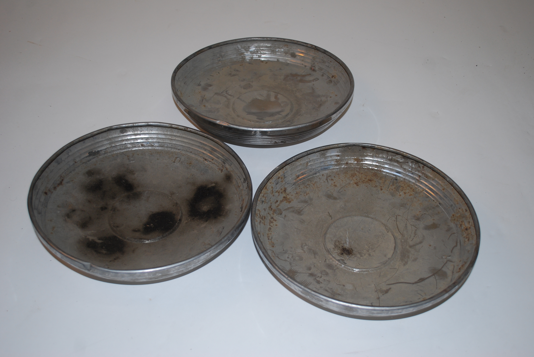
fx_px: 579
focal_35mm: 39
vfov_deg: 34.3
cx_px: 267
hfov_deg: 49.5
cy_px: 178
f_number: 4.2
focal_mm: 26
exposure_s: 1/60
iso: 200
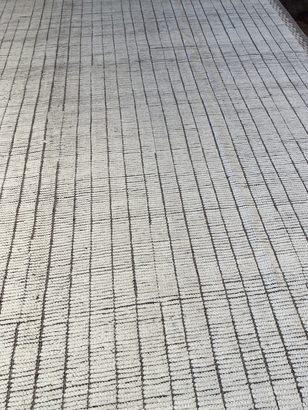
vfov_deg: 67.3
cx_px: 154
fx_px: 308
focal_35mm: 26
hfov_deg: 53.1
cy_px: 205
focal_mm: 4.25
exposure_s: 1/120
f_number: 1.8
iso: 50
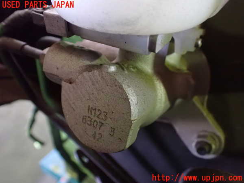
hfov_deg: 60.0
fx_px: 211
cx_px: 122
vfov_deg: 46.8
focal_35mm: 30
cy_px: 92
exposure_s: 1/30
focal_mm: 5.4
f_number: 2.3
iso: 1600
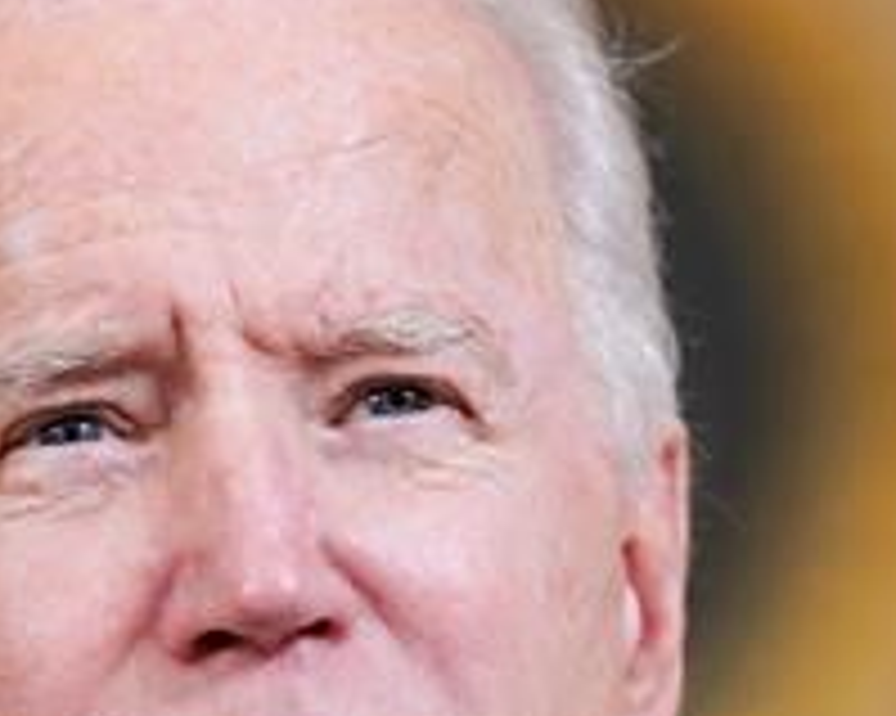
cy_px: 606
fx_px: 16274
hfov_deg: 3.2
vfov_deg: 2.5
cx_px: 266
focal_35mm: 614
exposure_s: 1/320
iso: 2000
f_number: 2.8
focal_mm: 200
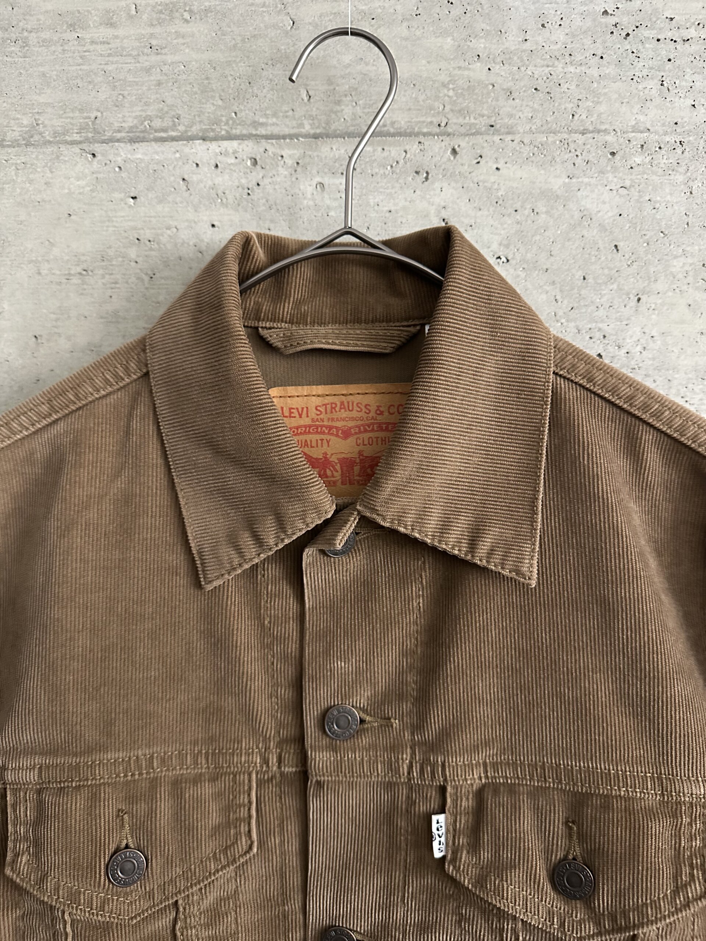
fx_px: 653
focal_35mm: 24
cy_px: 470
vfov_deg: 71.6
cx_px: 353
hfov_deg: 56.8
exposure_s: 1/30
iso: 1250
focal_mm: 6.86
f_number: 1.78
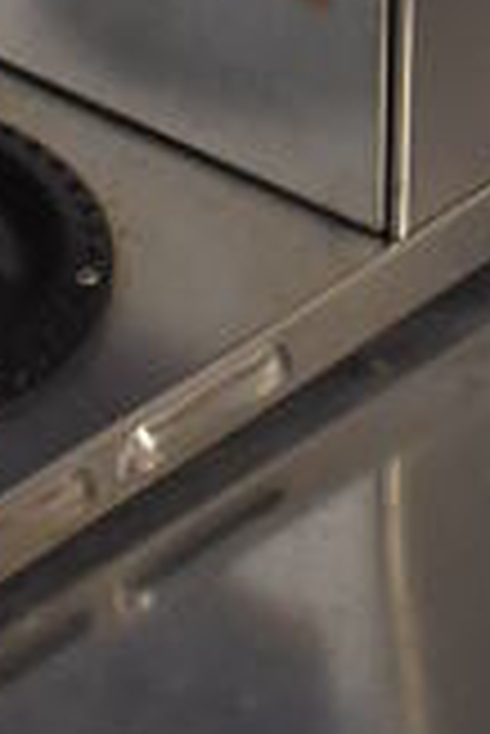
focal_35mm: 219
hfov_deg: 6.2
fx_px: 4461
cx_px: -171
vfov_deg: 8.7
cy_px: -898
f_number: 4
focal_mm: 26
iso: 3200
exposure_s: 1/125
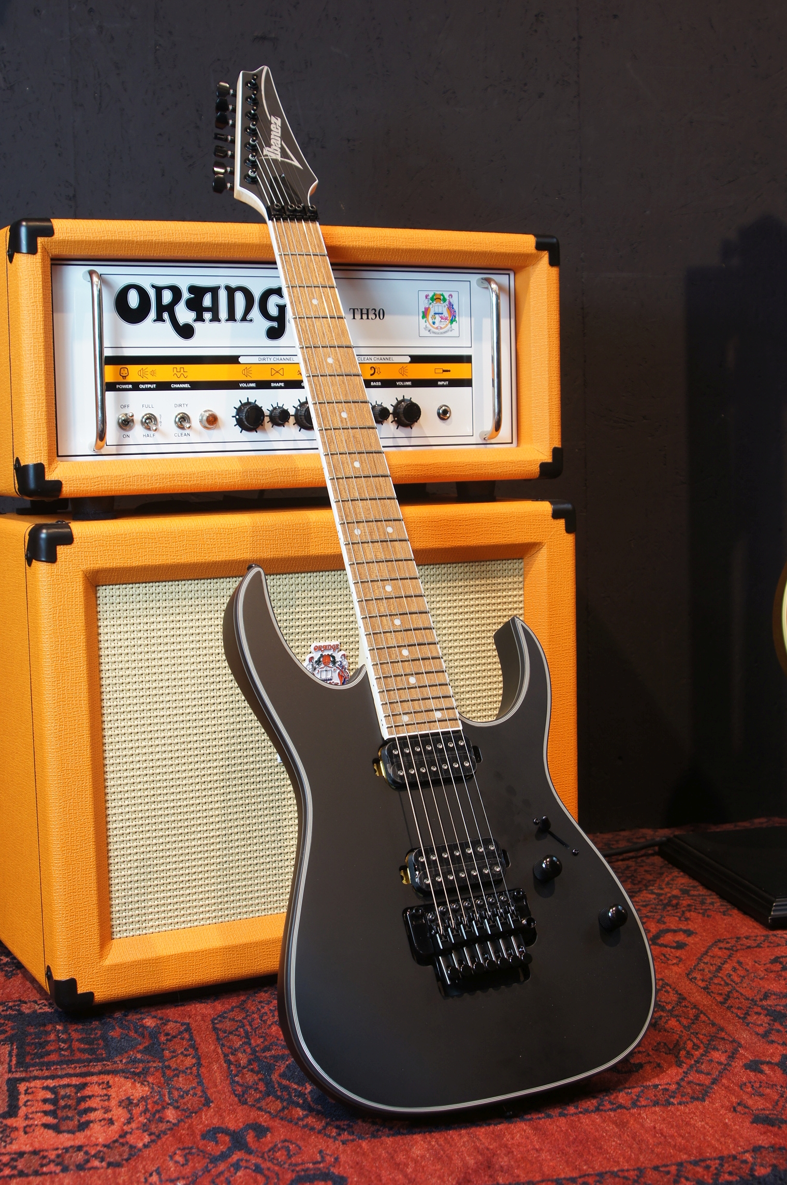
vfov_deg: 43.6
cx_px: 394
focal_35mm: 45
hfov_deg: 29.8
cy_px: 592
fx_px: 1479
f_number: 6.3
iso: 100
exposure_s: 1/4
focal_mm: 30
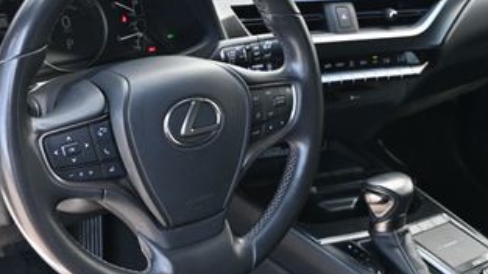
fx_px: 790
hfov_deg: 34.3
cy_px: 154
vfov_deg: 19.7
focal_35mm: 61
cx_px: 235
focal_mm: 19
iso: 400
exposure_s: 1/160
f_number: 3.8
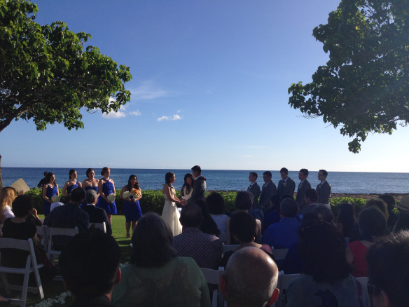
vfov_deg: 42.9
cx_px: 204
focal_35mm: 33
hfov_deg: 55.4
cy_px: 154
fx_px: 390
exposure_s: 1/2584
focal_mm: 4.12
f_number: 2.4
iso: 50
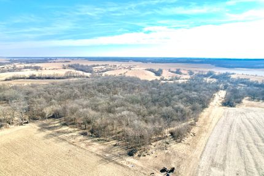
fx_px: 161
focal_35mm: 22
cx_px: 132
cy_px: 88
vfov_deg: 57.3
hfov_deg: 78.6
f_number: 2.8
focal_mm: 8.38
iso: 110
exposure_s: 1/2000
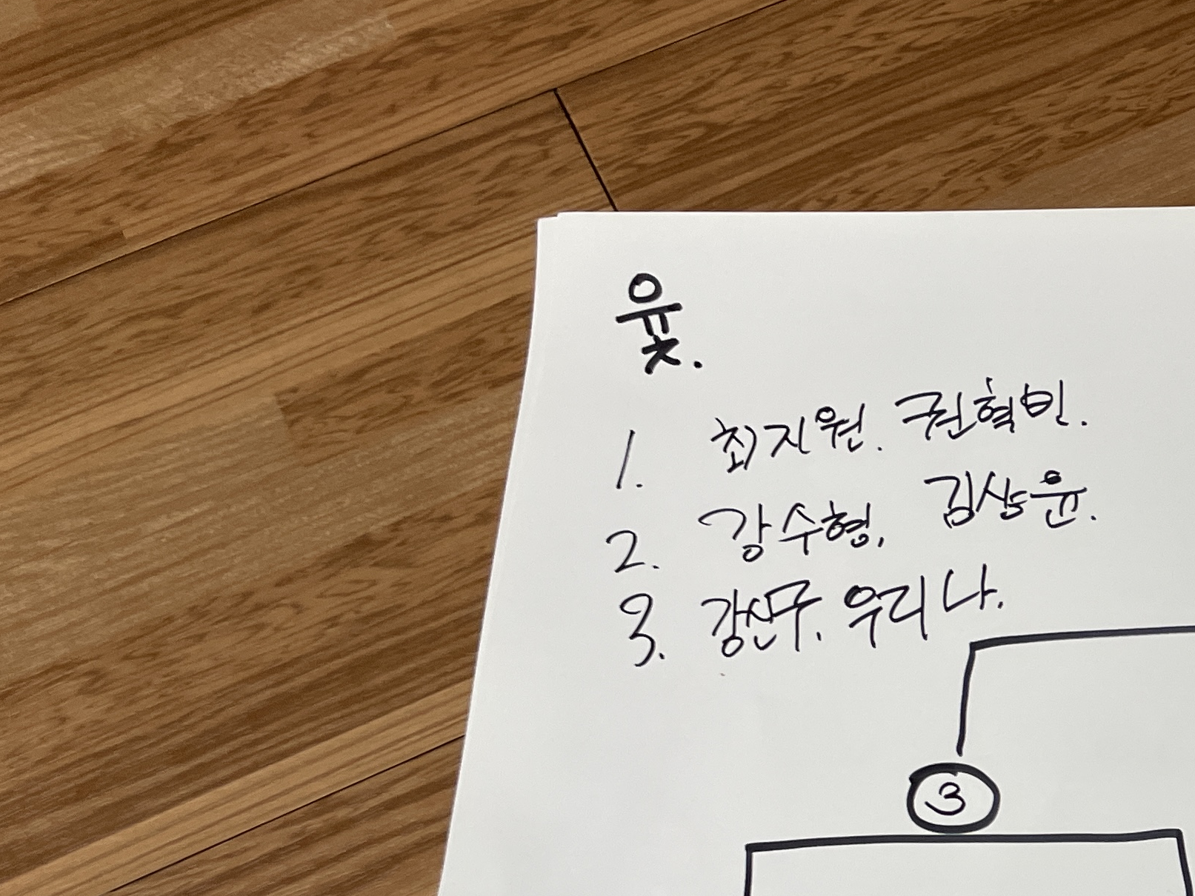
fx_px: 2244
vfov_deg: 21.9
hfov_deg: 26.4
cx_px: 1442
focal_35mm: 65
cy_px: 863
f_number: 1.6
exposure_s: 1/60
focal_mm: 4.2
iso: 64
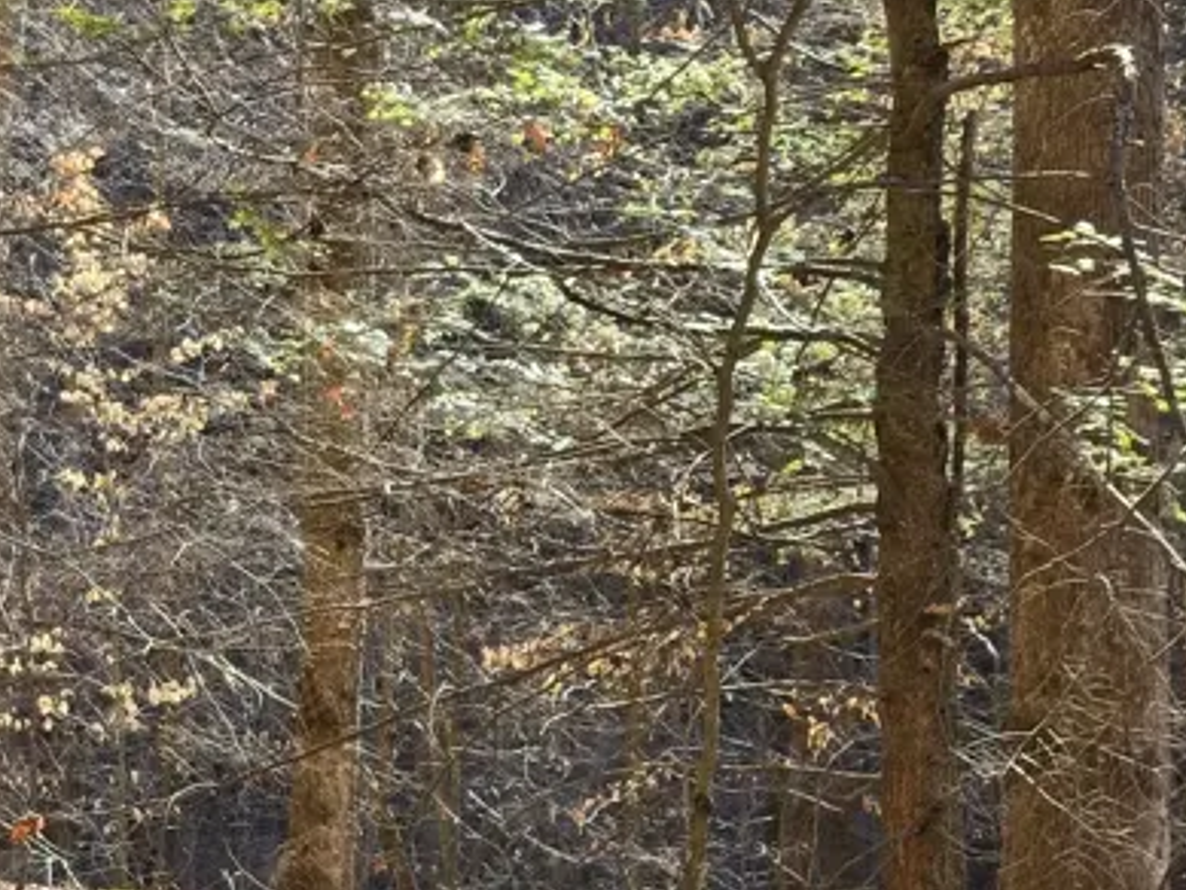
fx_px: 2433
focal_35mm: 71
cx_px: -488
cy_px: 509
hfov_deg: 23.2
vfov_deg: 20.7
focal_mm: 6.3
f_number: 1.7
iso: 20
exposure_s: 1/180
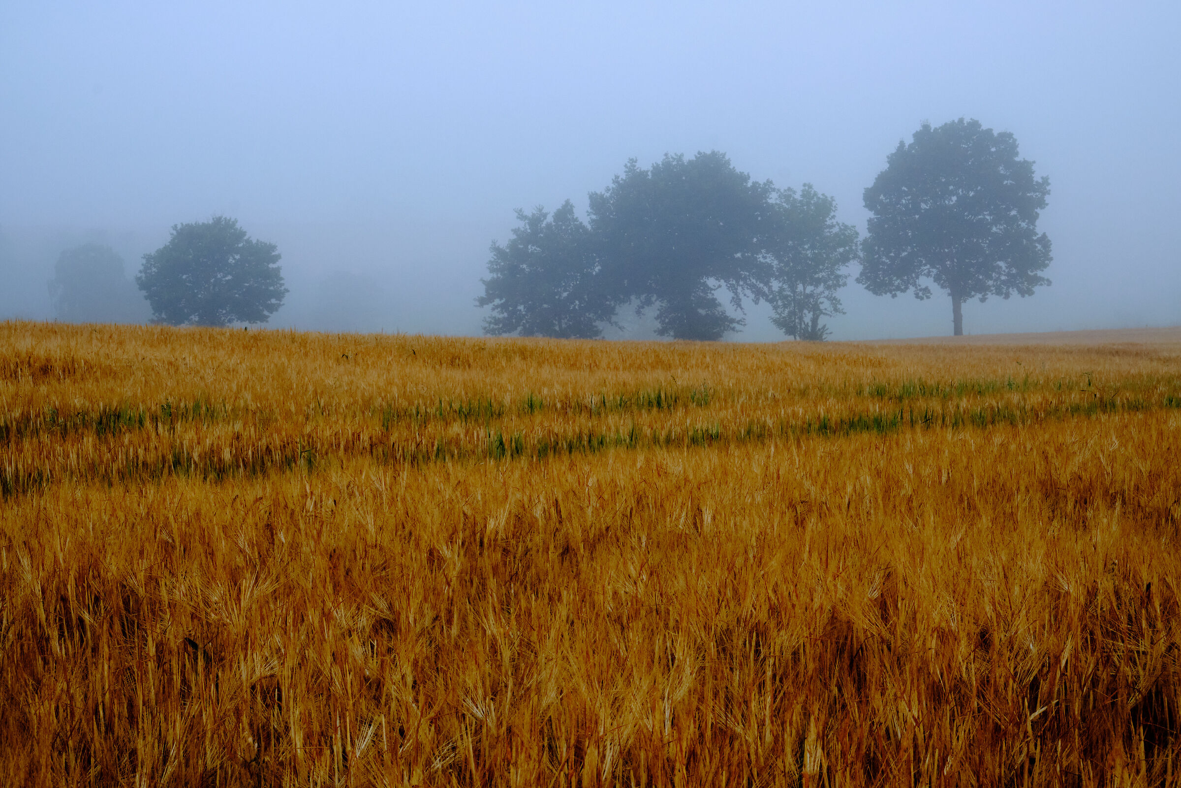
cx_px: 590
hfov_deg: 32.9
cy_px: 394
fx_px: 2001
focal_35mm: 61
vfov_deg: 22.3
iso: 800
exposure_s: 1/80
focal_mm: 40.7
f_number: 18
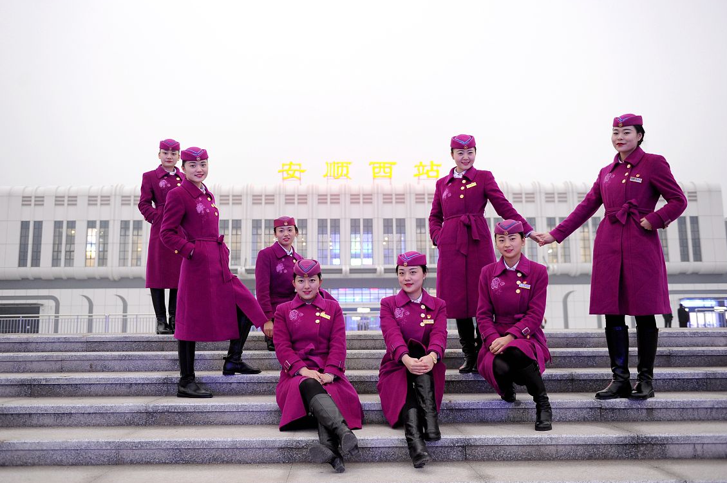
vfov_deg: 38.8
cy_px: 228
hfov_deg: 55.8
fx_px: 686
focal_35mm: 34
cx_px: 345
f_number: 3.2
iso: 1250
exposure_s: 1/40
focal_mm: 32
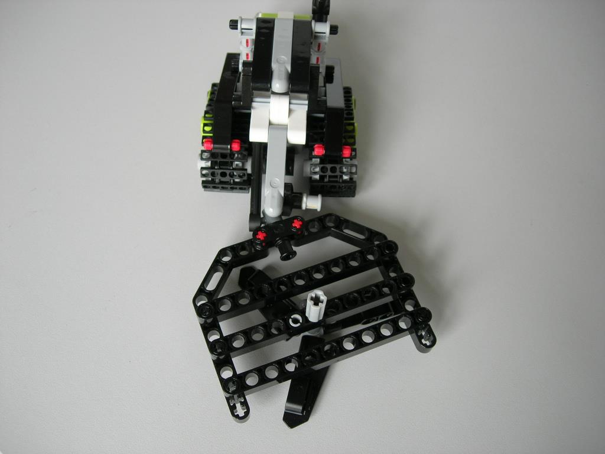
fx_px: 664
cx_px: 302
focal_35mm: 38
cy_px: 227
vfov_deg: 37.7
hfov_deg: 49.0
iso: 64
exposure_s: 1/9.1
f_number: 2.8
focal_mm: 7.8
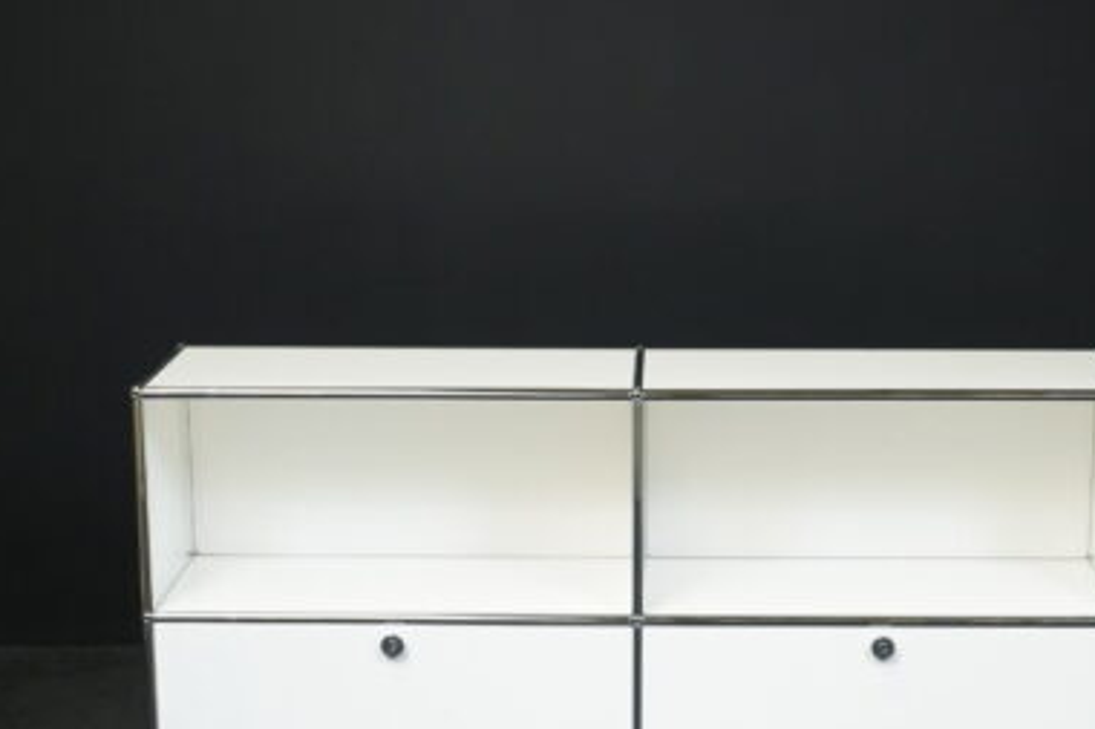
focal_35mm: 79
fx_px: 2402
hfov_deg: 25.7
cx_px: 617
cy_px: 547
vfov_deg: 17.2
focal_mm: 50
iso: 5000
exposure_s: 1/250
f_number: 7.1
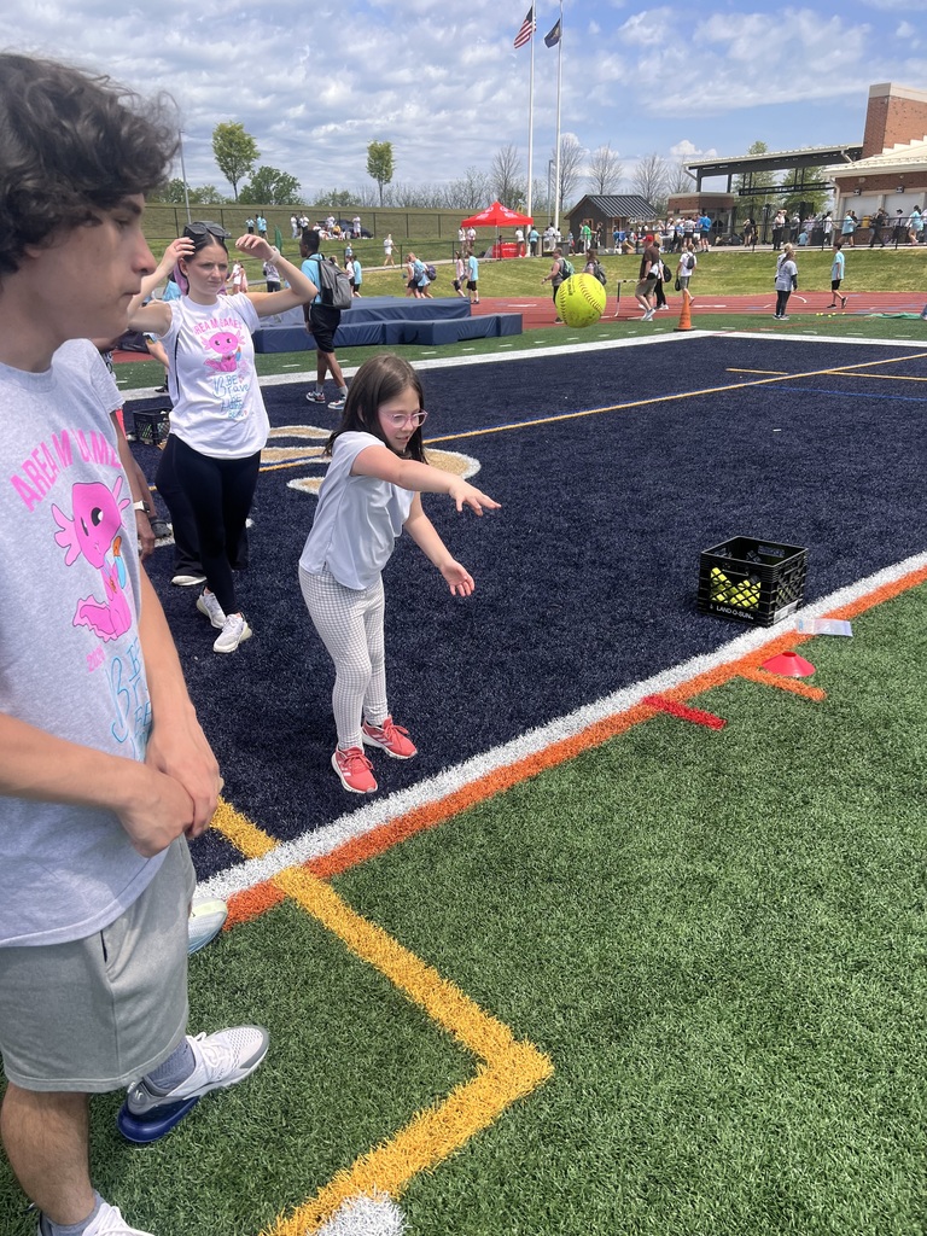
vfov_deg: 67.3
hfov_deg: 53.1
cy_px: 618
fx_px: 928
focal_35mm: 26
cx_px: 464
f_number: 1.5
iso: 50
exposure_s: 1/3257
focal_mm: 5.7
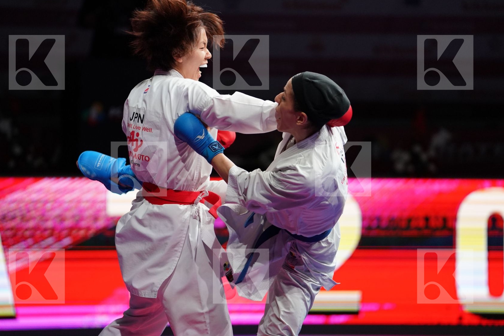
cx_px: 241
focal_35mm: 198
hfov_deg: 10.4
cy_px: 169
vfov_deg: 6.9
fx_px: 2772
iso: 3200
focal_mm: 184
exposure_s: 1/1000
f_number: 2.8
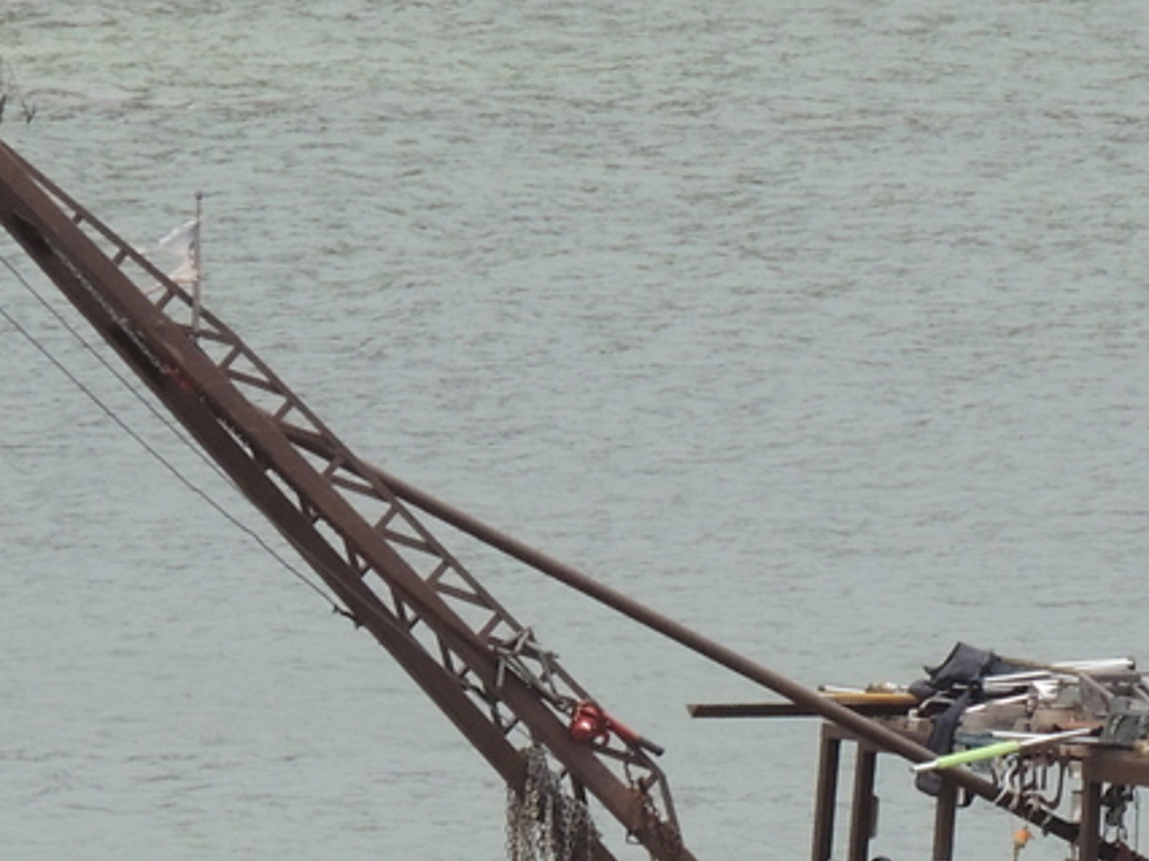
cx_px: 966
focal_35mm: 1202
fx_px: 39875
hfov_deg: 1.7
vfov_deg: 1.2
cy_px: 931
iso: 360
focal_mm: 71.3
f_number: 4.8
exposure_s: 1/800
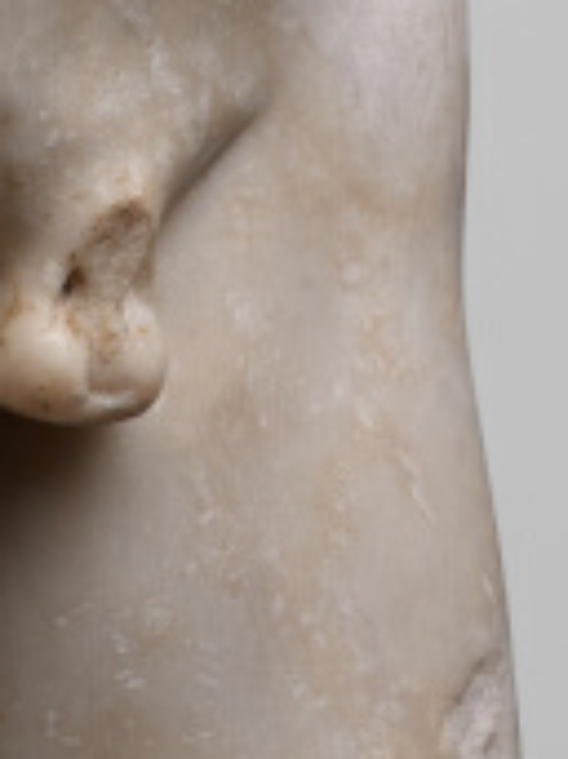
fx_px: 10777
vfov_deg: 4.0
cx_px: -155
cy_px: -912
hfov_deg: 3.0
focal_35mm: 492
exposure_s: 1/125
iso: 200
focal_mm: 80
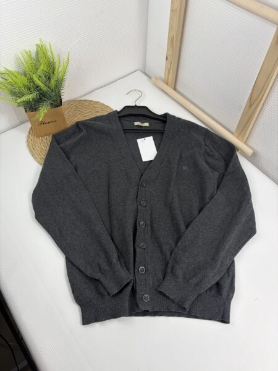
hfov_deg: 53.1
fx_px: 278
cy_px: 186
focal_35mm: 26
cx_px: 139
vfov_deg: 67.3
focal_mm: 5.96
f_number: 1.6
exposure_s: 1/156
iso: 32
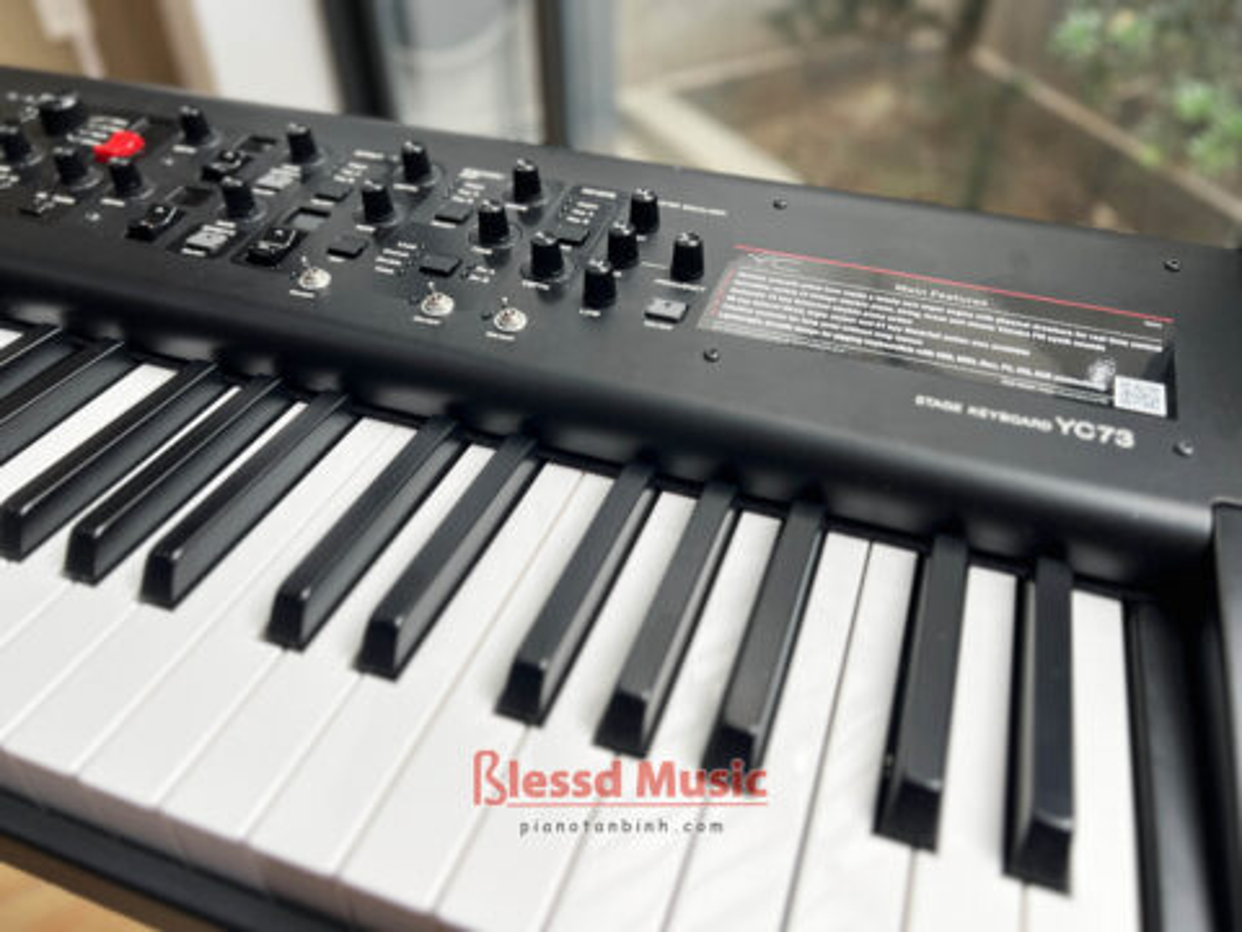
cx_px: 621
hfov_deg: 67.3
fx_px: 933
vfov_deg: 53.1
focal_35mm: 26
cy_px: 466
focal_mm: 5.7
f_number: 1.5
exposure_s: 1/121
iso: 100
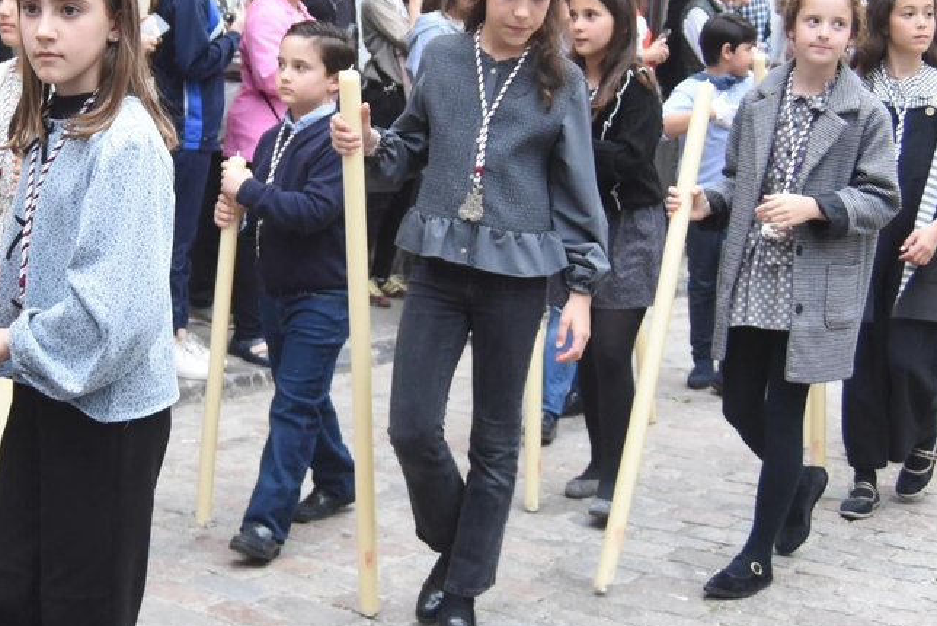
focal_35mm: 72
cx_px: 182
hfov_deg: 27.5
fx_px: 1875
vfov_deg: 18.8
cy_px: 166
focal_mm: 29
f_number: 6.3
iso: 2800
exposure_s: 1/320
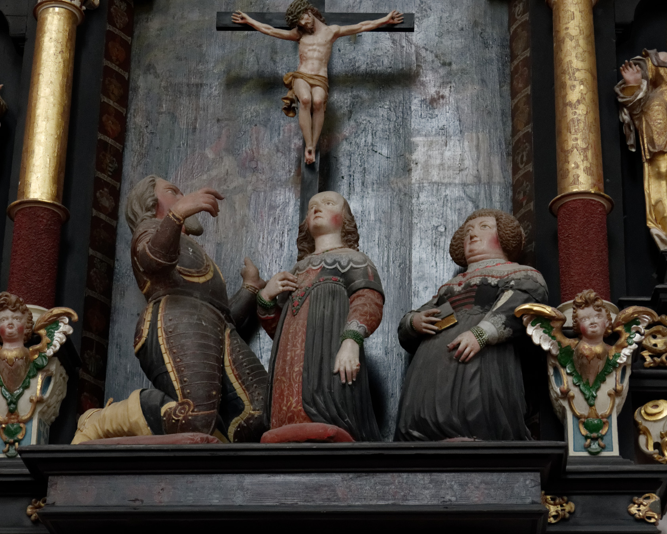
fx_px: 1777
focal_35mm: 90
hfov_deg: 21.3
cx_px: 320
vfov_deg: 17.1
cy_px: 267
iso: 3200
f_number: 4.5
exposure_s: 1/50
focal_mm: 53
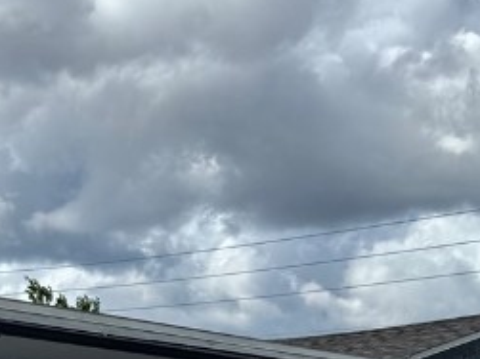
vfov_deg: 14.1
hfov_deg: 19.3
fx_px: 1358
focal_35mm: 98
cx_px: -40
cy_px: 538
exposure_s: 1/6410
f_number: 1.78
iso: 80
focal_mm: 6.76
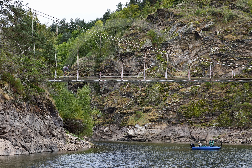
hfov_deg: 21.5
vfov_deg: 14.4
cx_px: 126
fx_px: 664
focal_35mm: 95
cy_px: 84
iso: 400
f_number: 7.1
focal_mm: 95
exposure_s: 1/320
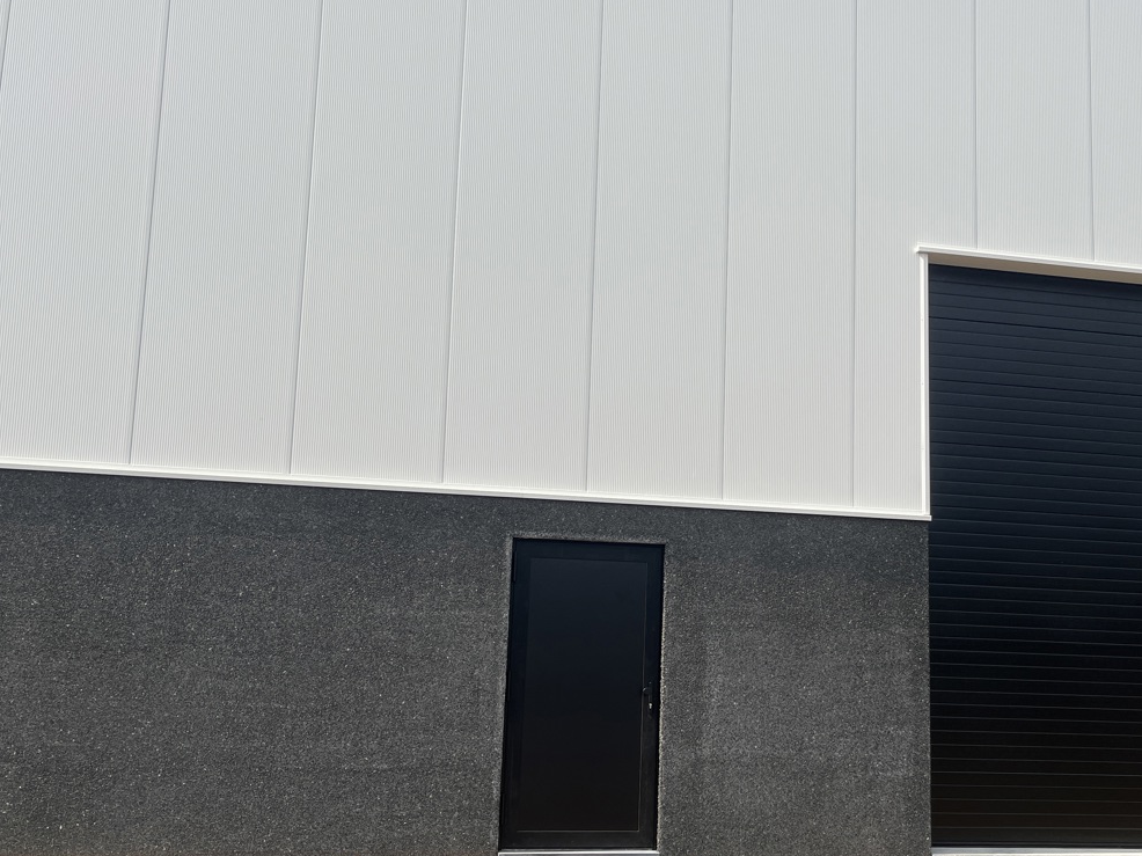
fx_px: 1187
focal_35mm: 36
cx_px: 640
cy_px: 480
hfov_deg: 51.2
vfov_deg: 39.6
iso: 50
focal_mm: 5.1
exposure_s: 1/2967
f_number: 1.6
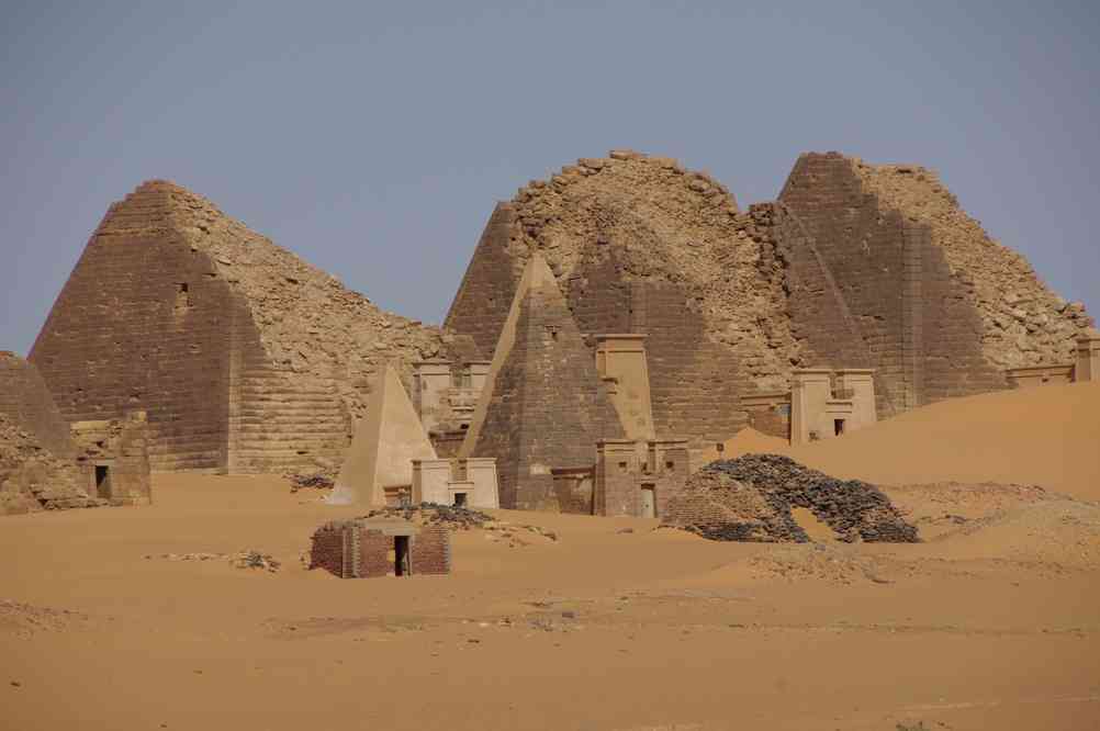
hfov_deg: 7.6
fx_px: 8242
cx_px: 550
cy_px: 366
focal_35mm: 270
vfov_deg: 5.1
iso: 100
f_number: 8
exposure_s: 1/350
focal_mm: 180
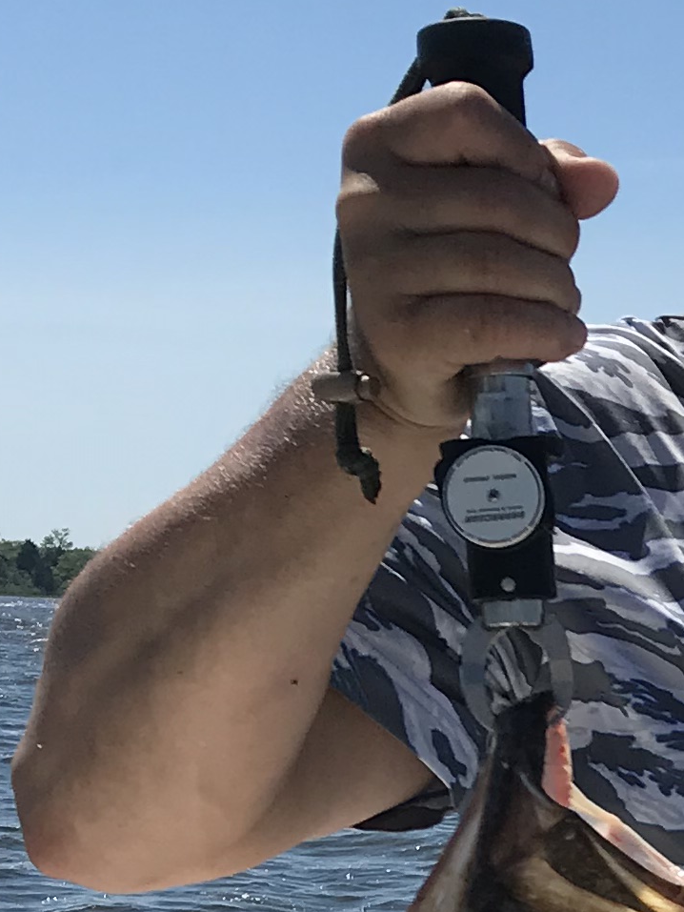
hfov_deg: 12.1
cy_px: 1137
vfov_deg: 15.9
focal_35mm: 118
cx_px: 970
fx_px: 3108
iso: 20
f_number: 1.8
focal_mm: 3.99
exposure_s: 1/4367
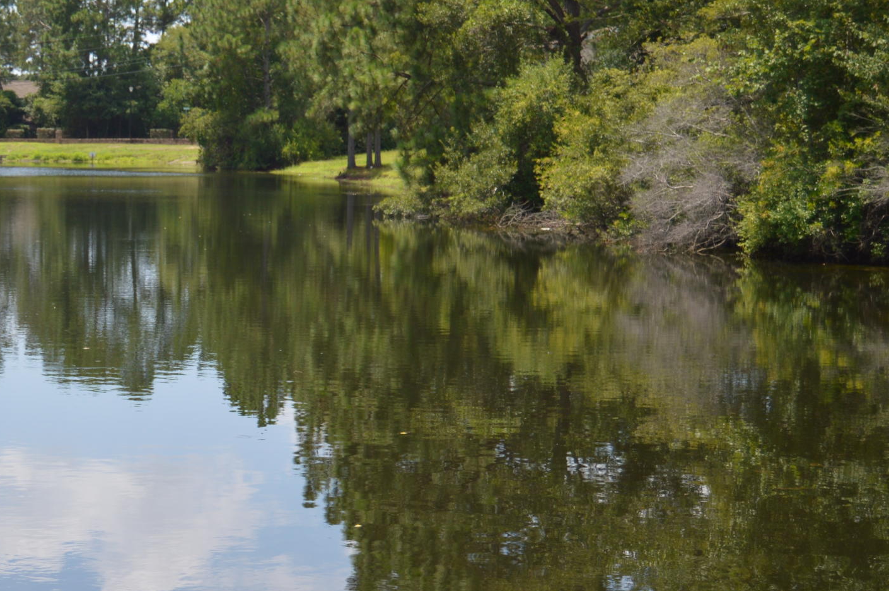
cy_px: 325
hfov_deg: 23.6
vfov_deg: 16.4
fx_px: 2047
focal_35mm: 83
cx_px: 29
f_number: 4
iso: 100
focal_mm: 26
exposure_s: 1/640
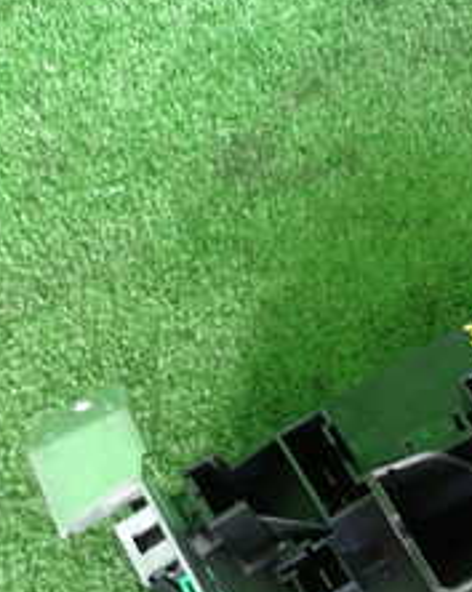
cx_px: 587
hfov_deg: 21.3
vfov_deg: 28.4
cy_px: 435
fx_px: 1155
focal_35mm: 66
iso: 200
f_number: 2
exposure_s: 1/40
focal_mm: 4.5
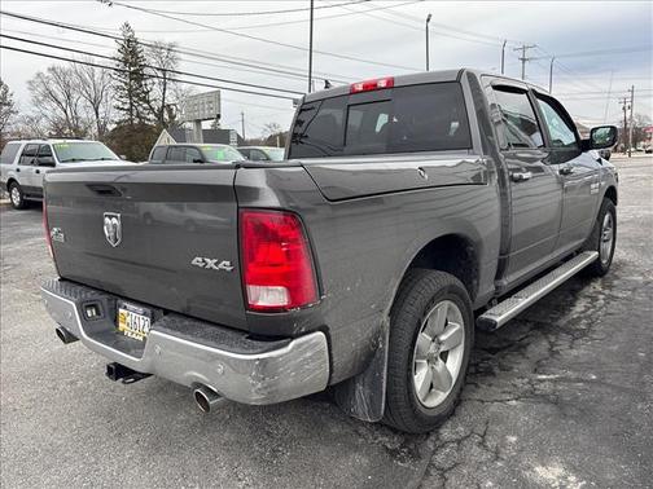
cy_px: 244
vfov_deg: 53.1
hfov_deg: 67.3
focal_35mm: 26
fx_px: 490
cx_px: 326
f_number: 1.6
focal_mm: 5.96
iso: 50
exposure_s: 1/121
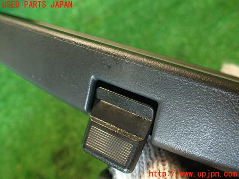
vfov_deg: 46.8
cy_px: 90
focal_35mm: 30
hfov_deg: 60.0
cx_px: 120
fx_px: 207
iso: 250
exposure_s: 1/30
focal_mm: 5.4
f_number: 2.3
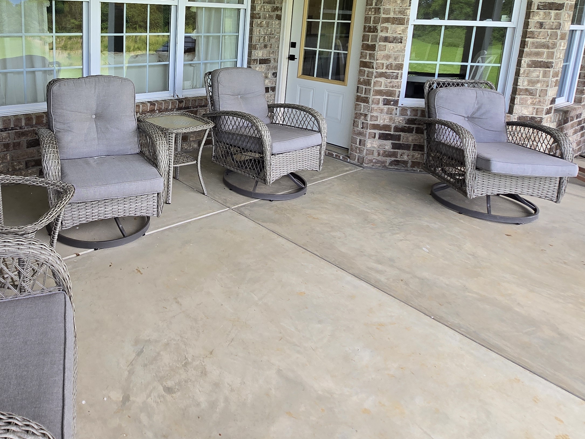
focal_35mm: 24
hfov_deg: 67.6
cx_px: 155
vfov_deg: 53.4
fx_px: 406
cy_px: 94
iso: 50
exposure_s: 1/273
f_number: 2.2
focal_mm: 2.2
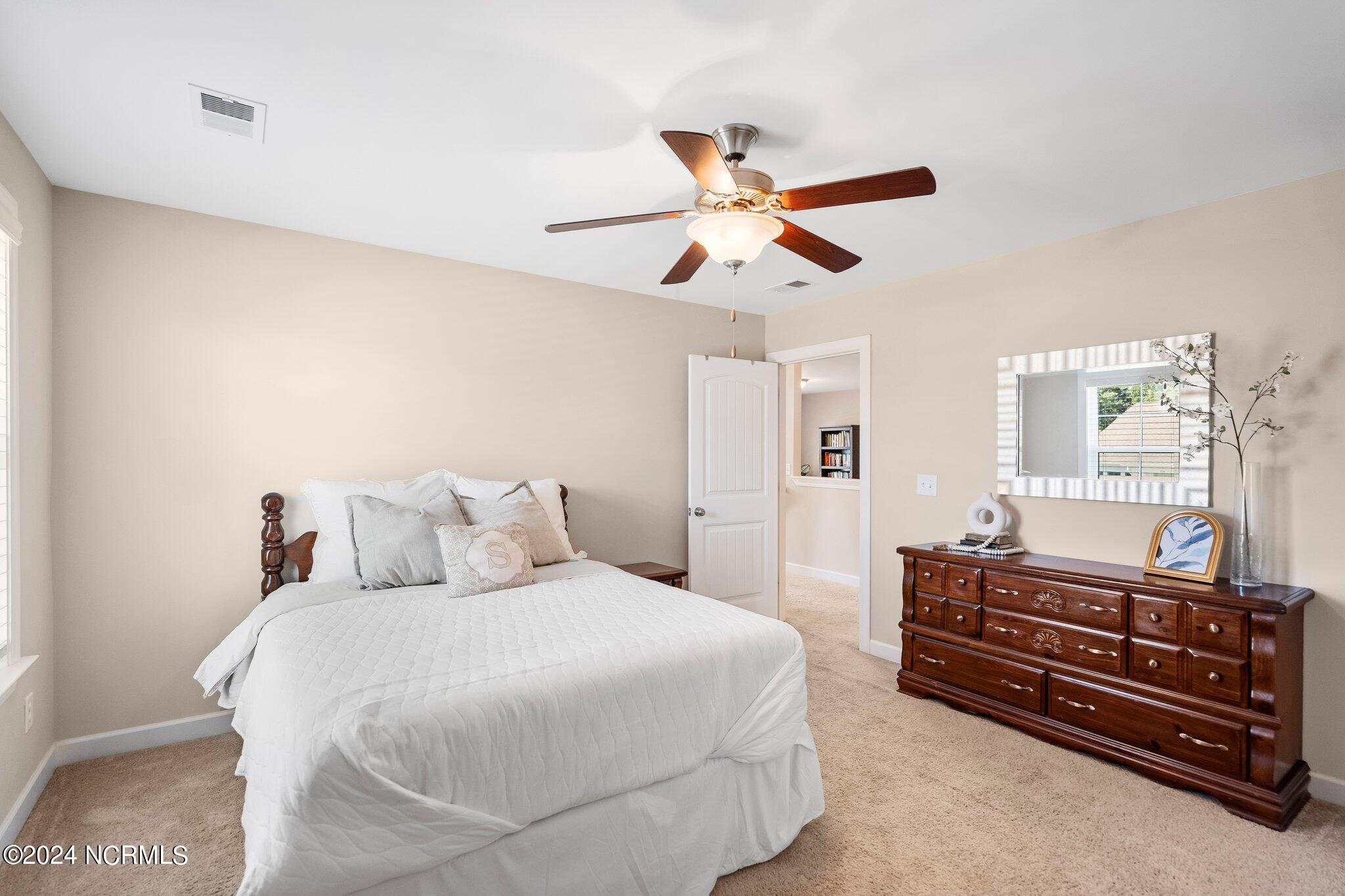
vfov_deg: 73.7
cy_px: 448
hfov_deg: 96.7
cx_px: 672
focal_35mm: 16
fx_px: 598
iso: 320
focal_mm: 16
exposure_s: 1/5
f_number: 4
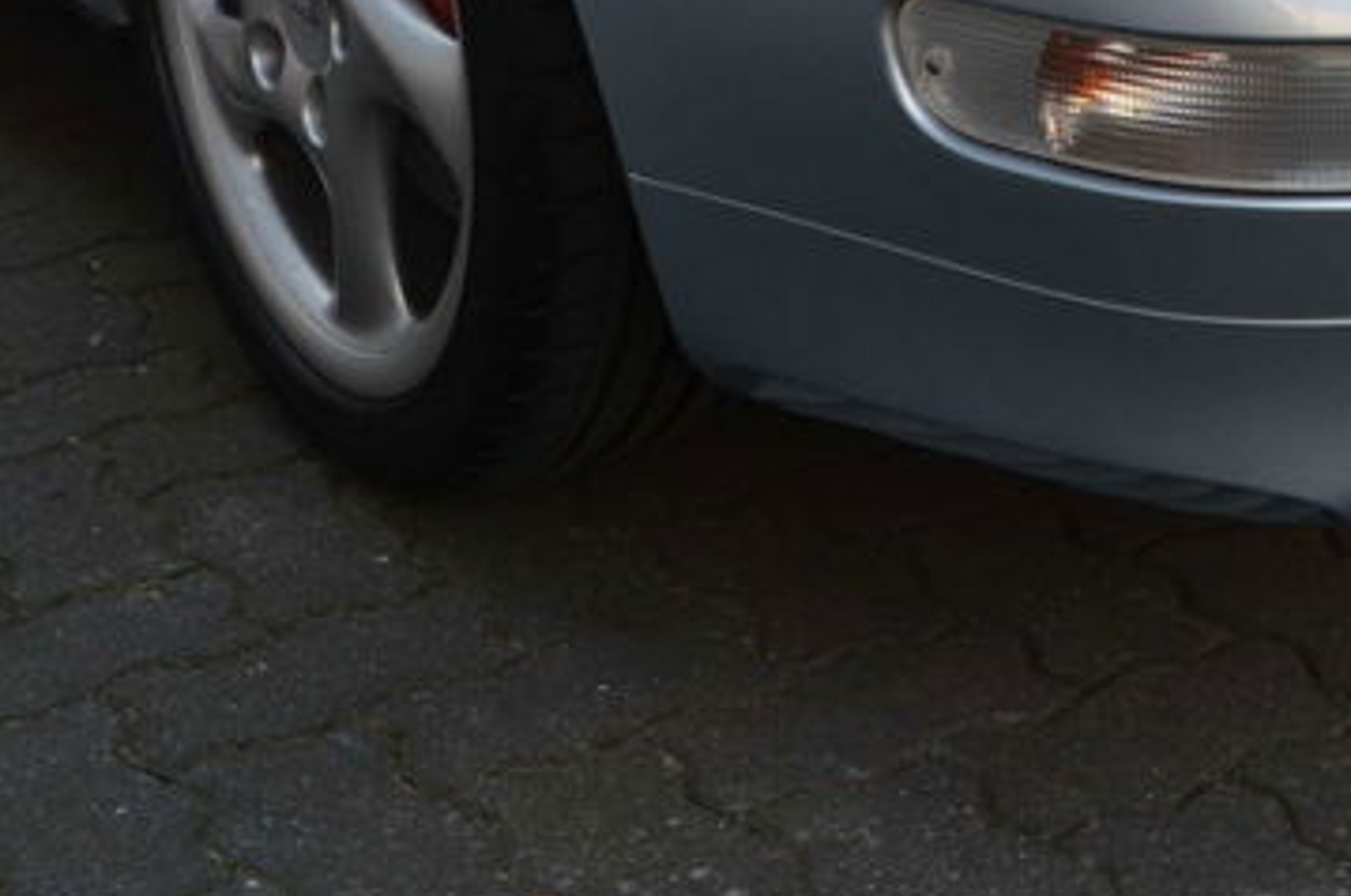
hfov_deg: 26.1
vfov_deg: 16.7
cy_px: -245
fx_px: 2884
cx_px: 990
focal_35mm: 77
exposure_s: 1/60
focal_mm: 18
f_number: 10
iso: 360
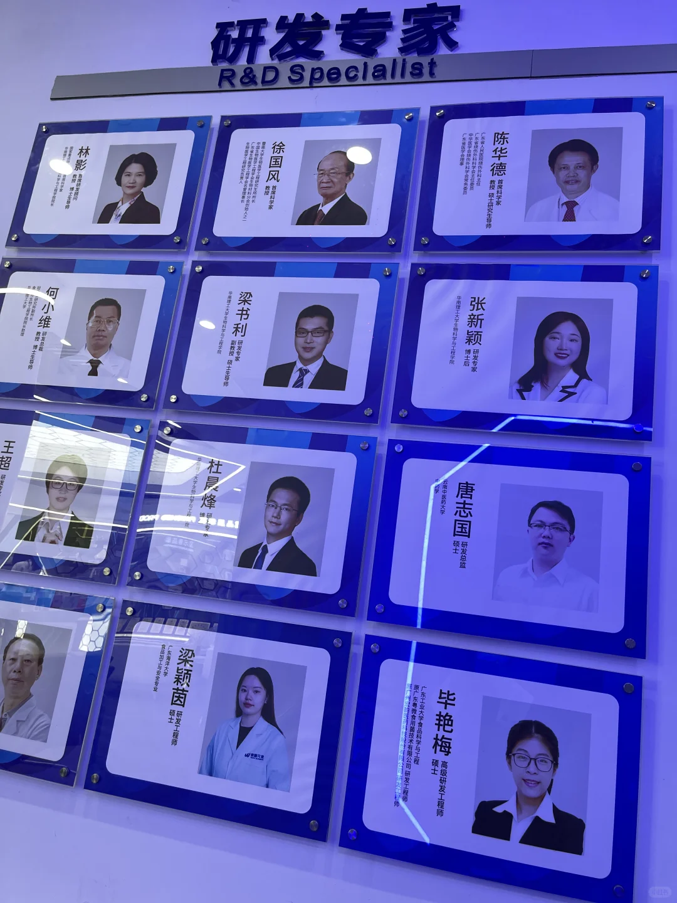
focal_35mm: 25
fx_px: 652
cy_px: 452
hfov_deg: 54.9
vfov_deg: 69.4
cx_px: 338
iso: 100
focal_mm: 5.1
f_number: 1.6
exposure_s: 1/100
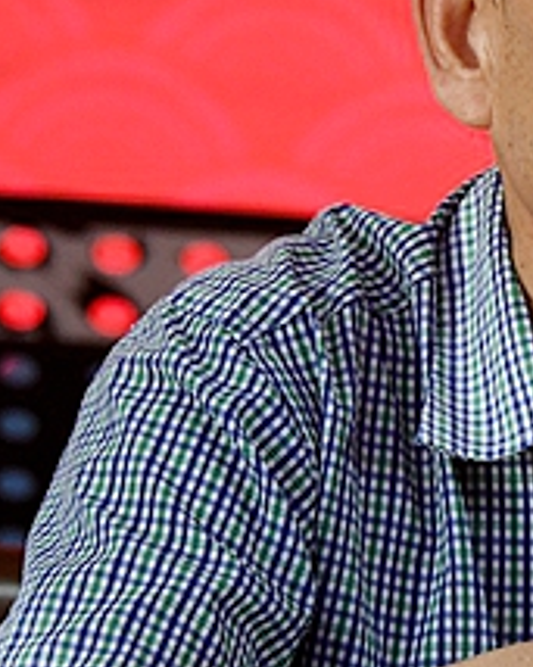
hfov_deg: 4.2
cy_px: 238
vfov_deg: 5.3
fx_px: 7262
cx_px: 723
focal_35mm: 368
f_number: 5.3
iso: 1800
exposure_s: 1/125
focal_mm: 105
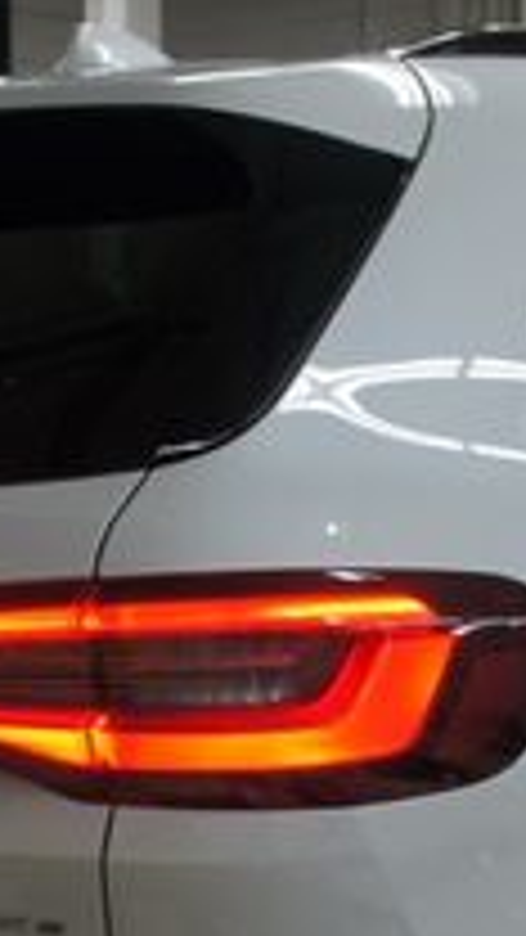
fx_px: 2157
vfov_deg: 23.8
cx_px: 319
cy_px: 832
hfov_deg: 13.9
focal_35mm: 87
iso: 200
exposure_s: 1/40
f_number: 4.5
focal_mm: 18
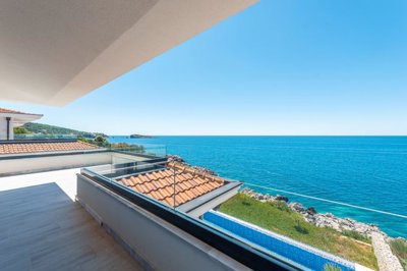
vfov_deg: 81.1
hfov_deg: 104.3
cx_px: 204
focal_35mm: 14
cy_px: 136
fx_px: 158
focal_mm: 14
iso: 100
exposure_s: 1/500
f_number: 5.6
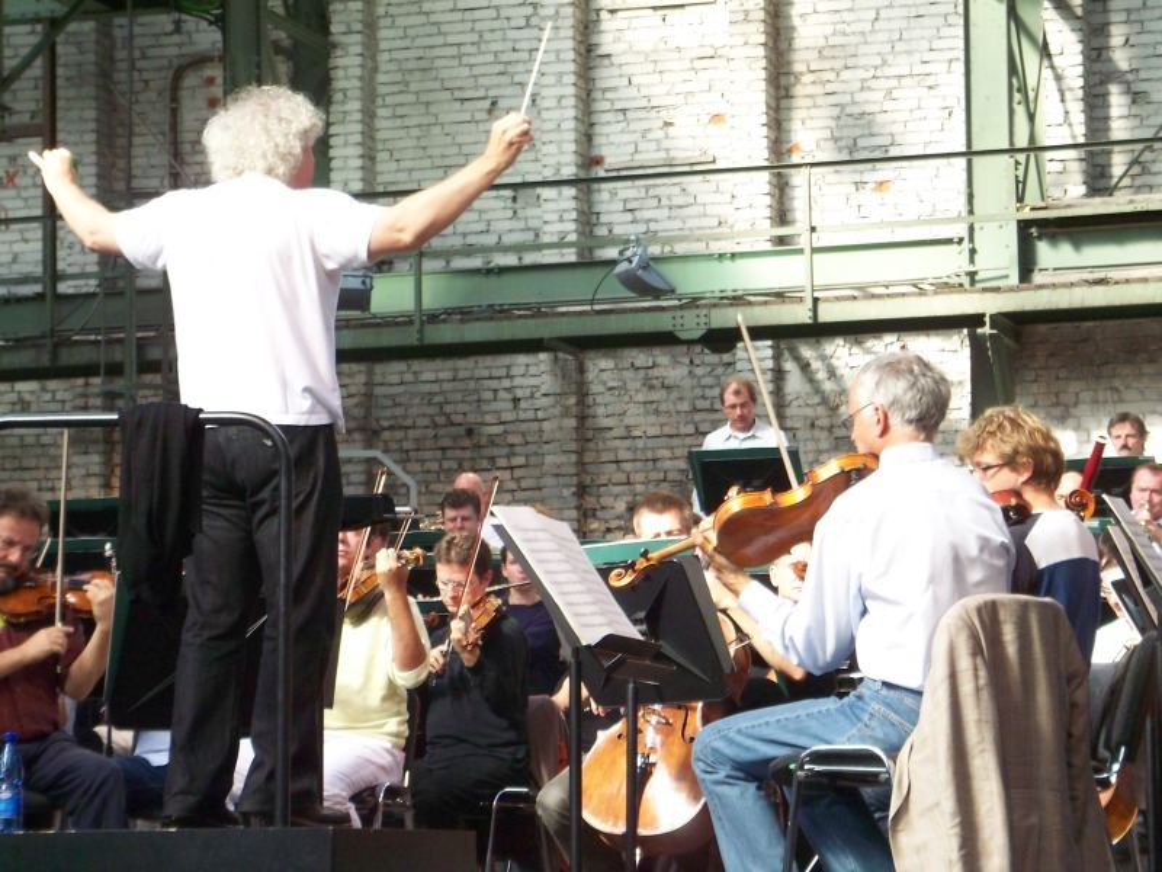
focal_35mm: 117
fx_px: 3927
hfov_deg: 16.8
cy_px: 436
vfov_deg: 12.7
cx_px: 581
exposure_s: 1/100
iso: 200
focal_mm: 19.2
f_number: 4.4
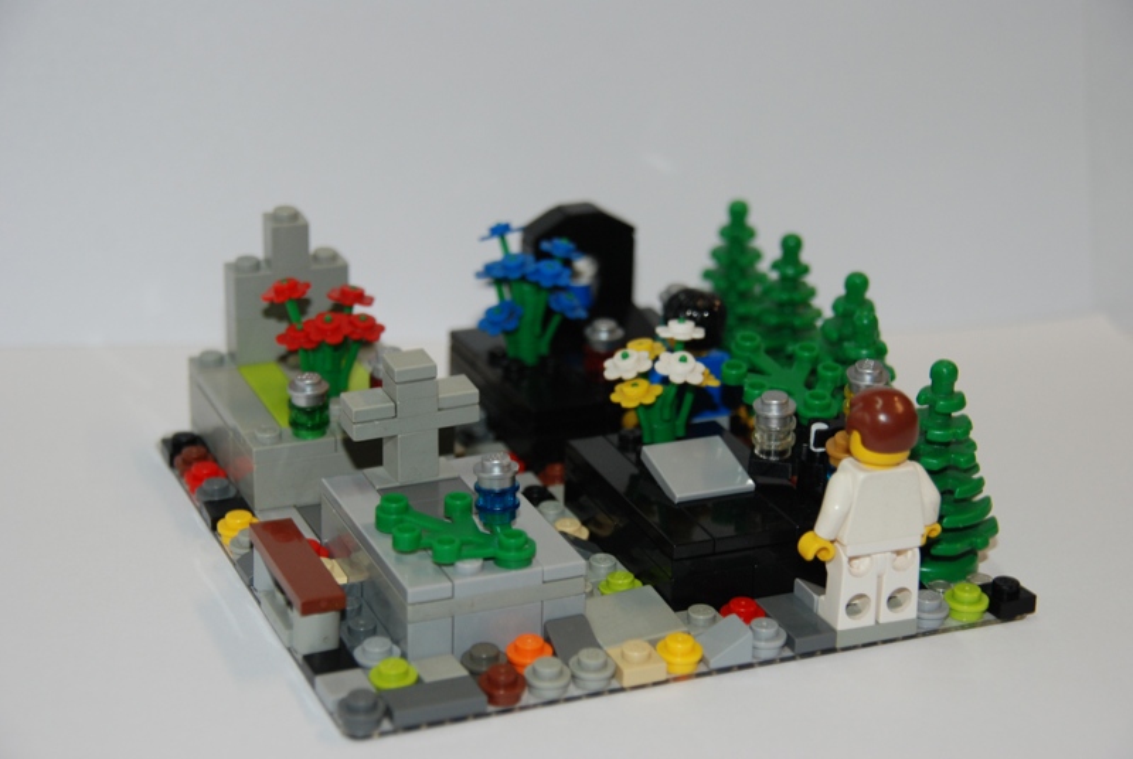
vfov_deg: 16.6
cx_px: 566
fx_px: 2600
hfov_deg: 24.6
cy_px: 380
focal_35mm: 82
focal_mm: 55
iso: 400
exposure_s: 1/60
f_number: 5.3
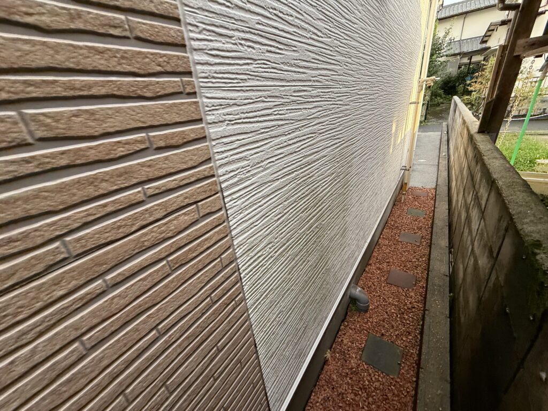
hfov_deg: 102.1
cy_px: 206
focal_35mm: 14
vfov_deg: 85.7
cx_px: 274
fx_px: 222
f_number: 2.2
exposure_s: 1/99
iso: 160
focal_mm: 2.22
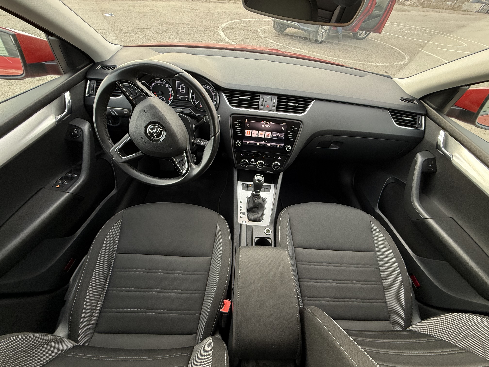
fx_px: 198
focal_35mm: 14
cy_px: 184
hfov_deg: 102.1
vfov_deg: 85.7
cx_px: 244
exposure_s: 1/99
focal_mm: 2.22
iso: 125
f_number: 2.2
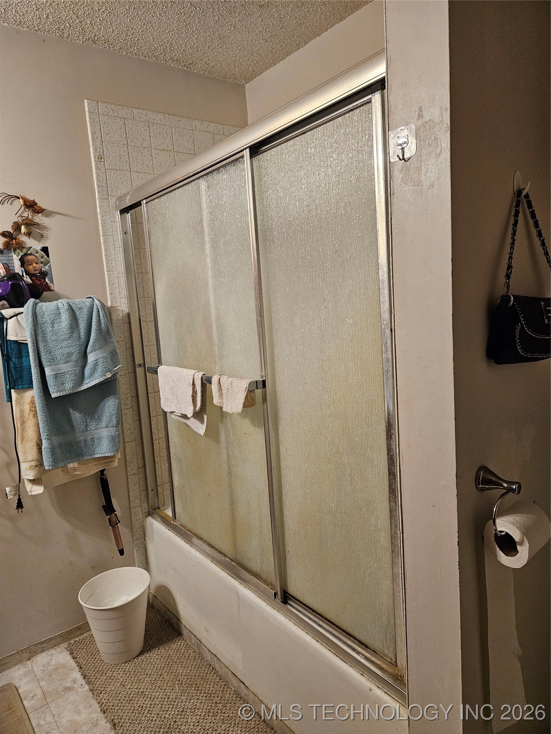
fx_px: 488
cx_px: 276
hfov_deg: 58.9
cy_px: 367
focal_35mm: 23
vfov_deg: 73.9
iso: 400
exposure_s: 1/120
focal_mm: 5.4
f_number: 1.8
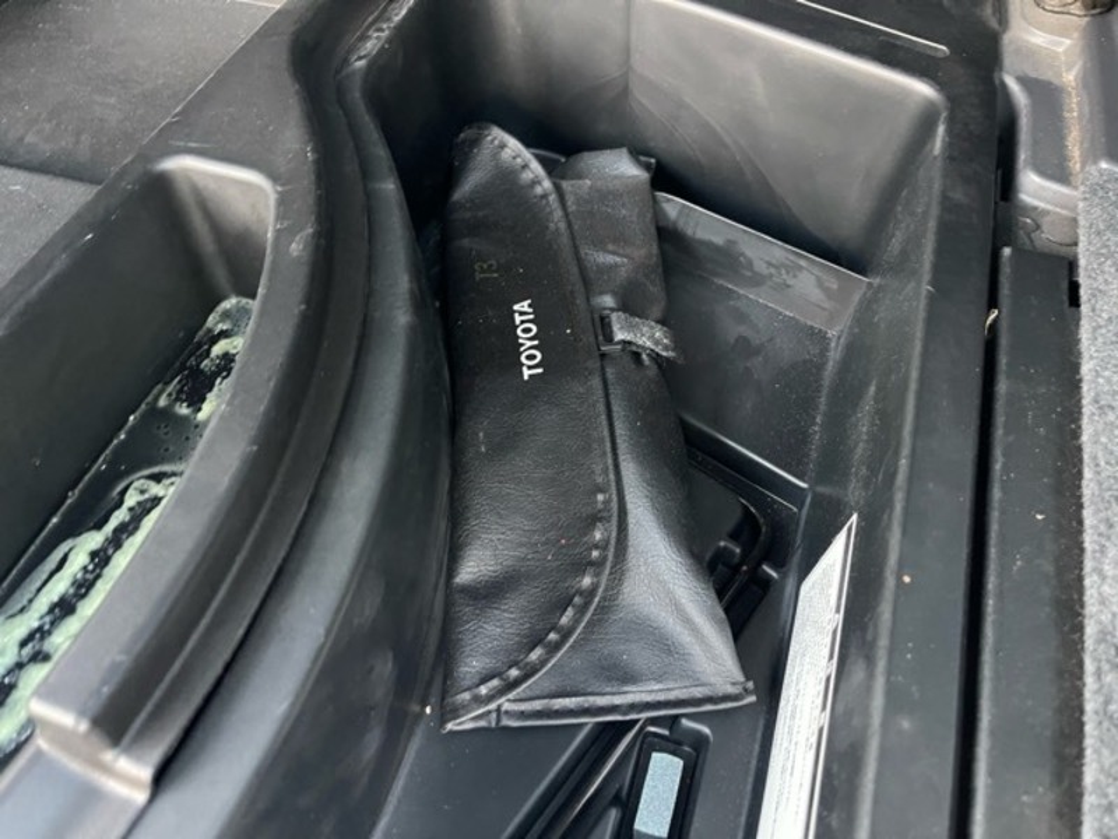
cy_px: 420
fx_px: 807
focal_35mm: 25
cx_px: 559
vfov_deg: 54.9
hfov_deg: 69.4
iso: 800
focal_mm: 5.1
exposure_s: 1/30
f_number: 1.6
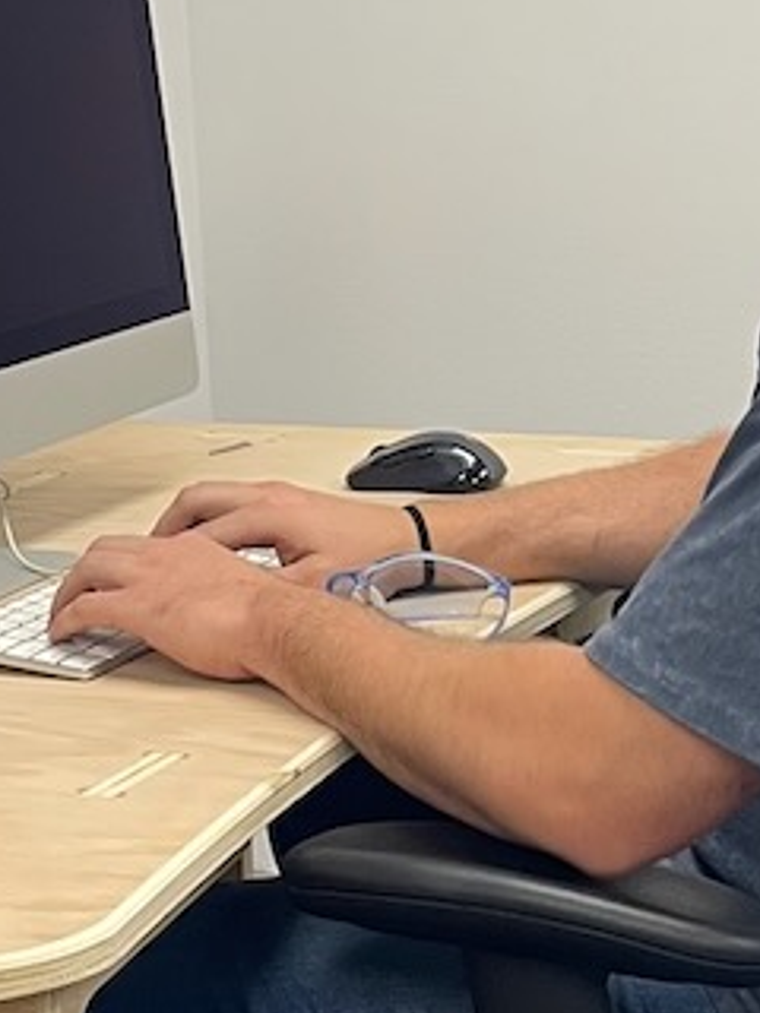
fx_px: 3044
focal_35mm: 104
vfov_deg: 18.8
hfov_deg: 14.2
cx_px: 234
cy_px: 253
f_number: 1.6
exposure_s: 1/60
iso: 125
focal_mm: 4.2
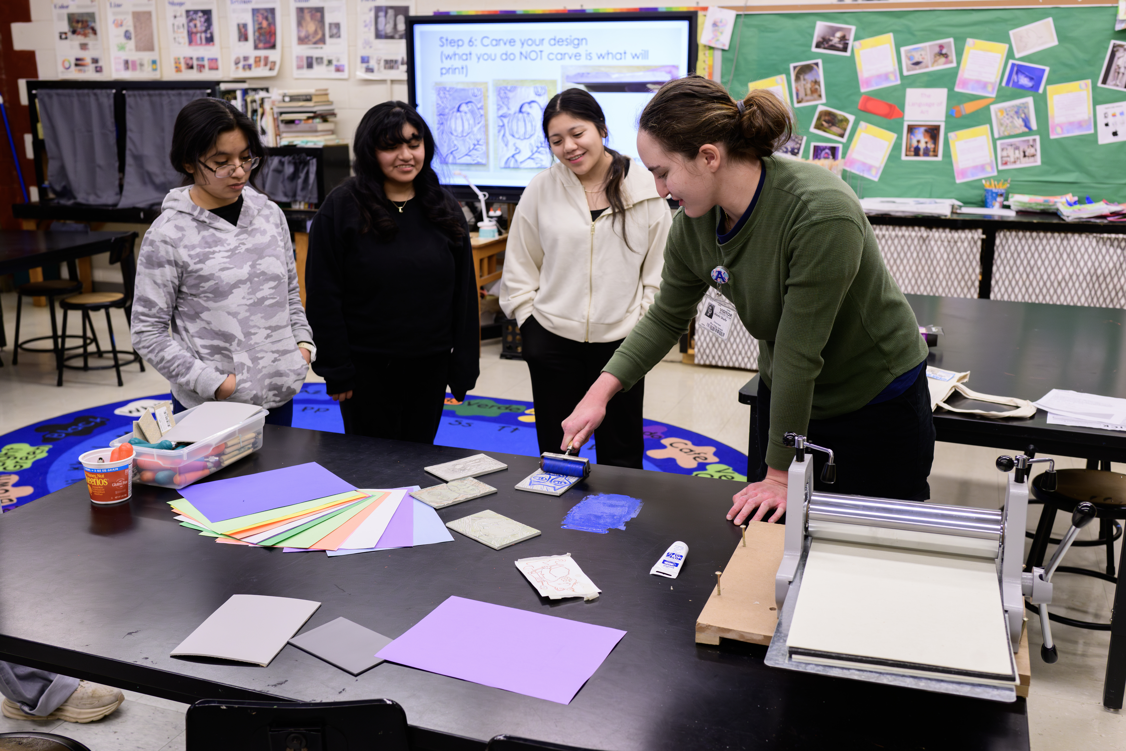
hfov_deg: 54.4
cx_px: 563
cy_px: 376
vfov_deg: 37.9
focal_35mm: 35
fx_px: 1095
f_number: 5
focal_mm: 35
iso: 1600
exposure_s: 1/100
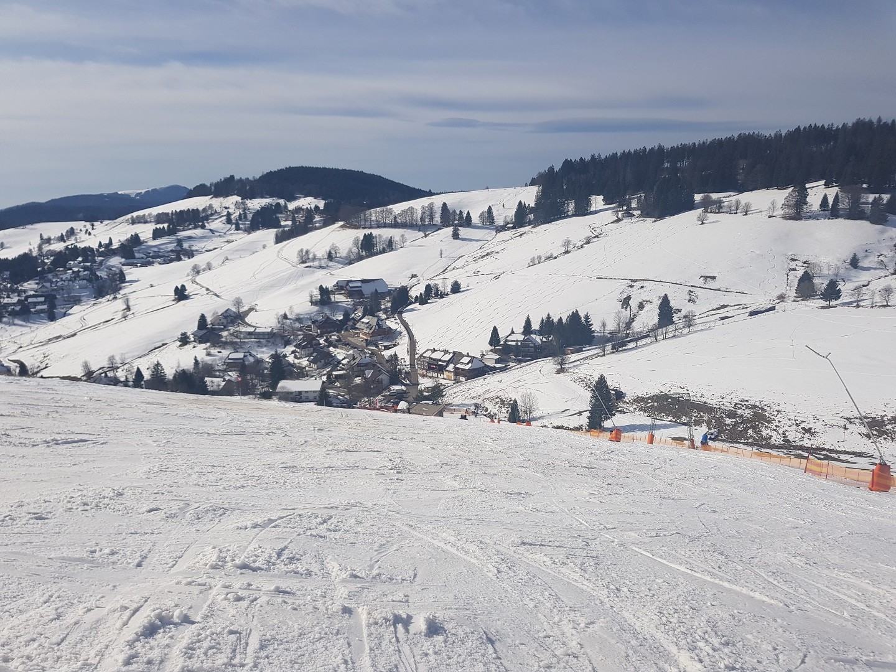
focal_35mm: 26
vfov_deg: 53.1
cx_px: 448
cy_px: 336
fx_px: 673
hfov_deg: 67.3
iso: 40
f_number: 1.7
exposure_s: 1/5360
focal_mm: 4.2
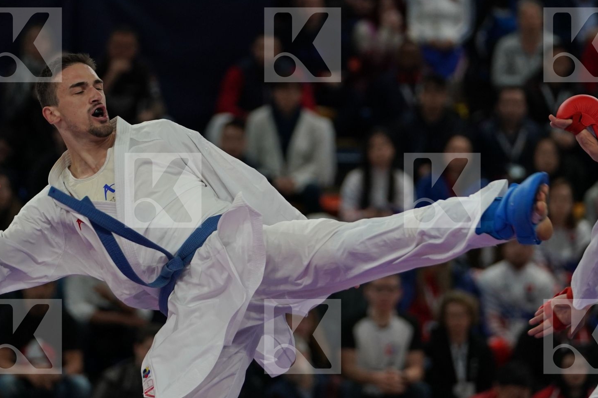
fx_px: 5066
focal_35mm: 305
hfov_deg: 6.8
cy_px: 190
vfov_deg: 4.5
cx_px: 303
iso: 1000
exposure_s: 1/1000
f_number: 2.8
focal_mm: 164
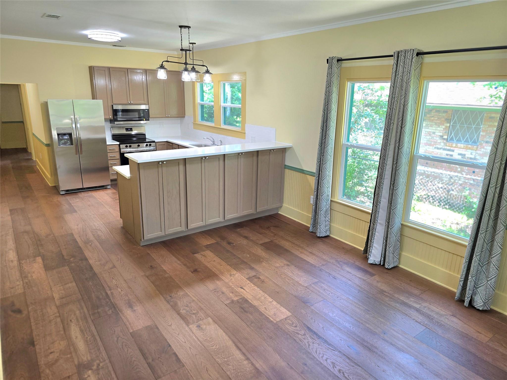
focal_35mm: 23
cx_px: 254
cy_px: 190
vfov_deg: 58.9
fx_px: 337
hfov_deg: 73.9
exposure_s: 1/120
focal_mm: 6.3
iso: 100
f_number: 1.7
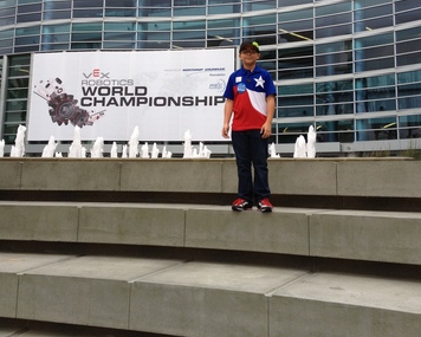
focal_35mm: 46
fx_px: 573
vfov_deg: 32.4
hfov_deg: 40.3
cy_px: 106
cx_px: 209
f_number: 2.4
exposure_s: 1/250
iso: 50
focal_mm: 4.28
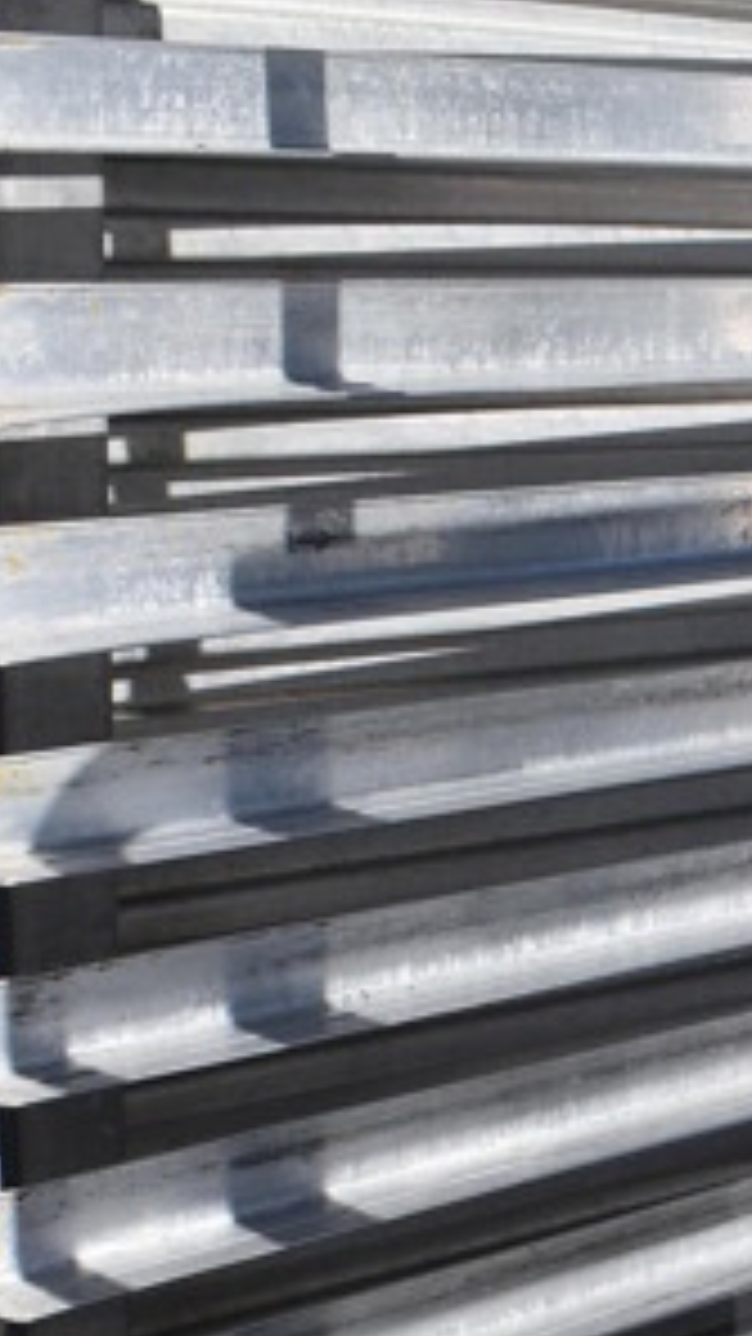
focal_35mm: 87
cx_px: 1031
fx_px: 3085
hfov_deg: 13.3
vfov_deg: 23.3
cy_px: 1383
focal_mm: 18
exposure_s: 1/640
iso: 200
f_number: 9
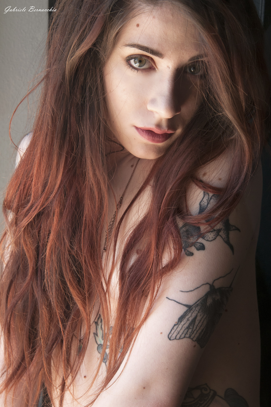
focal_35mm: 98
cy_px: 204
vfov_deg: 20.9
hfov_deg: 14.0
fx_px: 1104
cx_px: 136
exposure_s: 1/100
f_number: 8
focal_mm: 65
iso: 400
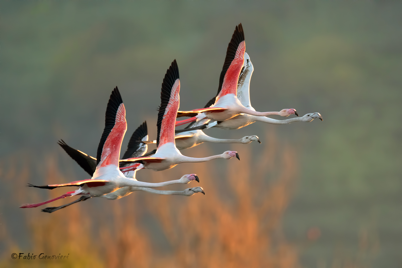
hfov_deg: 2.0
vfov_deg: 1.3
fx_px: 11725
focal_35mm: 1050
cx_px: 201
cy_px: 134
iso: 3200
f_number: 5.6
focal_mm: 700
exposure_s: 1/2500
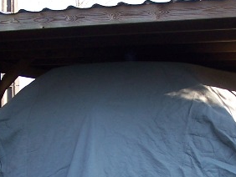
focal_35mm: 136
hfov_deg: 14.5
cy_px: 179
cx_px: 125
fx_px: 928
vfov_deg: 10.8
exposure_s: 1/180
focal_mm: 8
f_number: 3.2
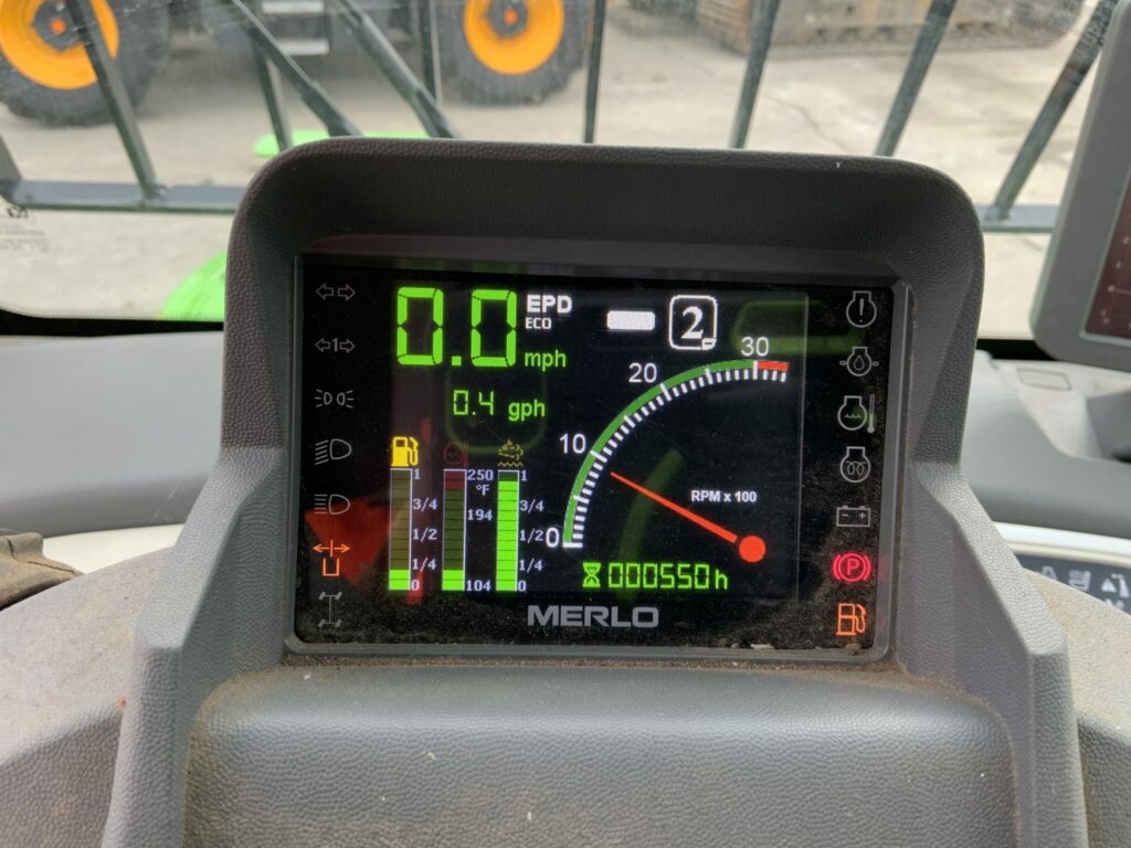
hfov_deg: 61.7
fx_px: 948
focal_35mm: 29
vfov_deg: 48.2
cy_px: 424
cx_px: 566
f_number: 1.8
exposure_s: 1/122
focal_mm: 3
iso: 32
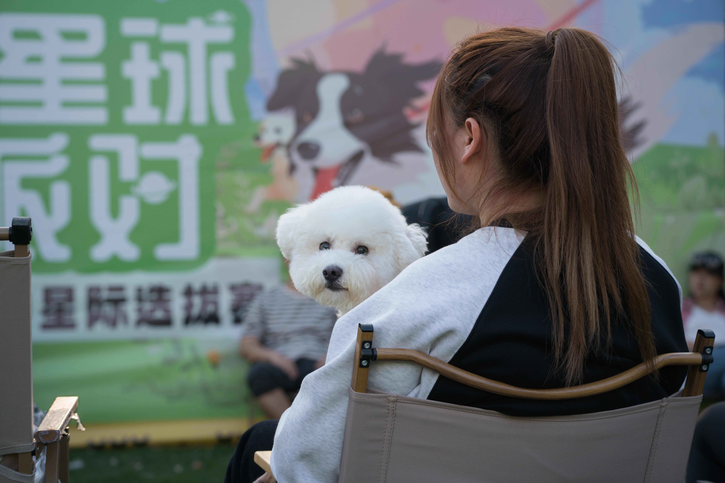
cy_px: 242
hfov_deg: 21.2
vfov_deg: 14.3
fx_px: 1933
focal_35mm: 96
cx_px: 362
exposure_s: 1/400
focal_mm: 96
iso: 250
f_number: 6.3
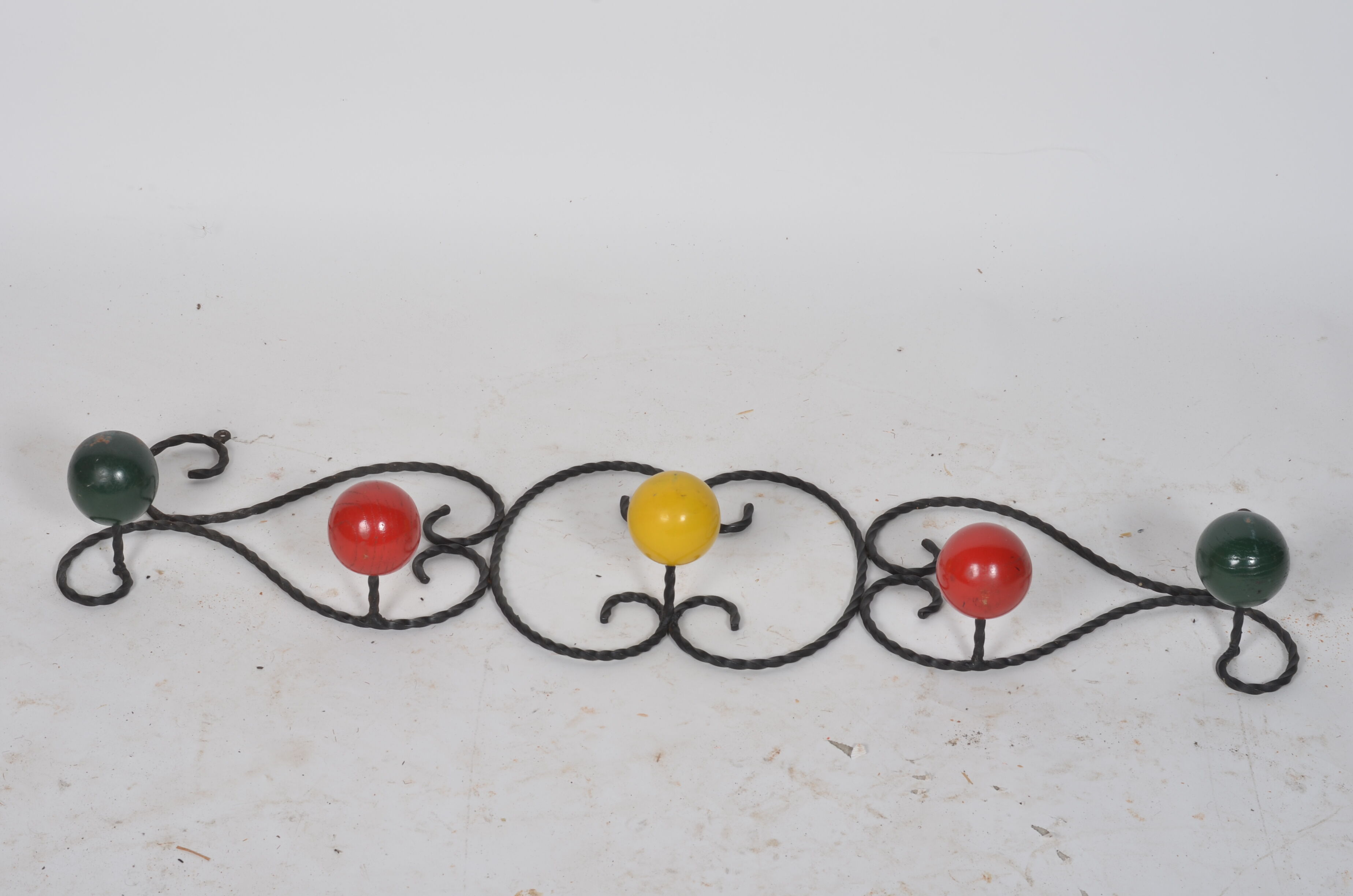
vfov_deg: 18.1
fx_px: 2813
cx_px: 676
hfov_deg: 27.0
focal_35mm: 75
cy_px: 448
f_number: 11
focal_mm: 50
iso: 100
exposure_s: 1/125
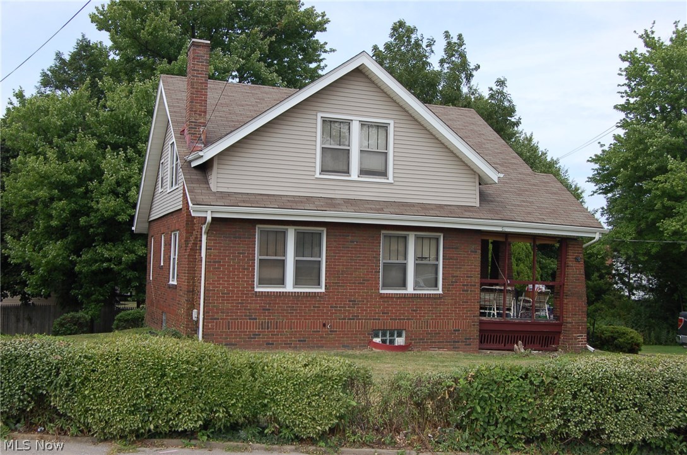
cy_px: 228
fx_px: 743
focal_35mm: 39
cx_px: 344
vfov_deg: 34.1
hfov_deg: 49.6
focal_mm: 26
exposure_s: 1/250
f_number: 8
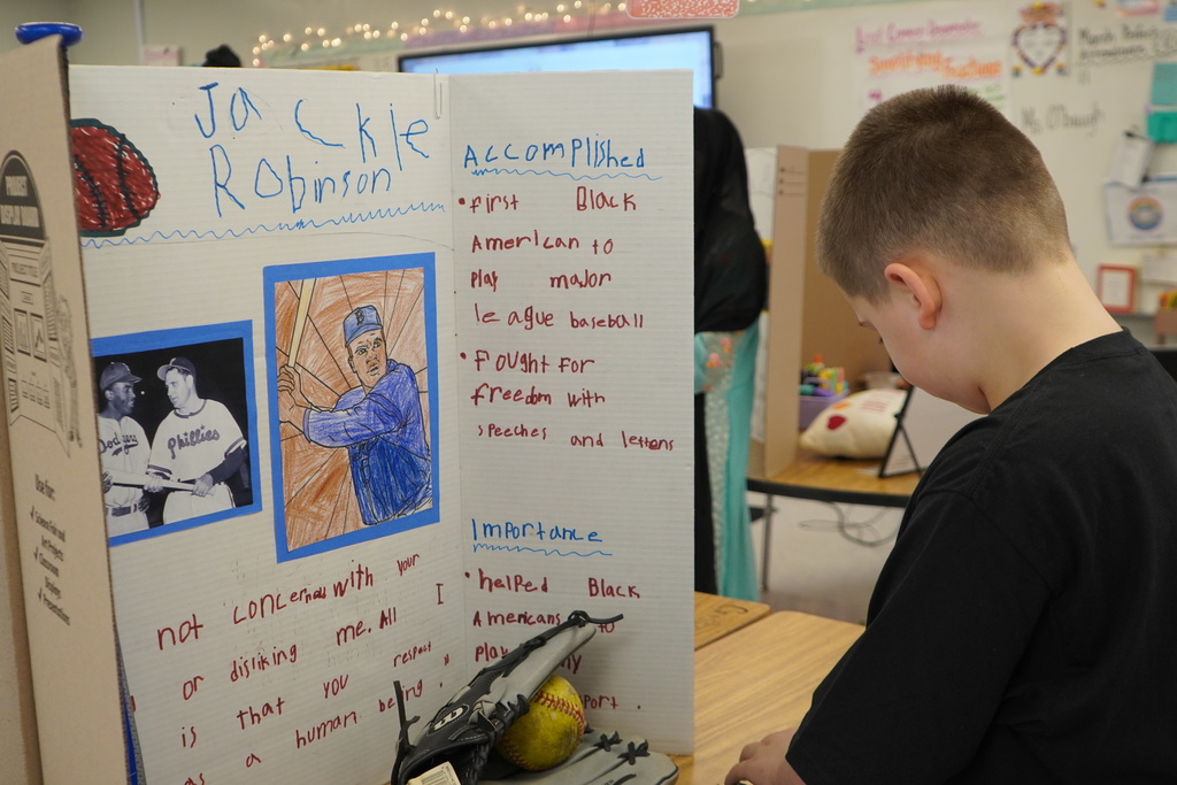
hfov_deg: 46.4
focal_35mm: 42
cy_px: 392
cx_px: 588
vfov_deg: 31.9
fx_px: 1373
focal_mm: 28
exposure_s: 1/160
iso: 1000
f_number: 4
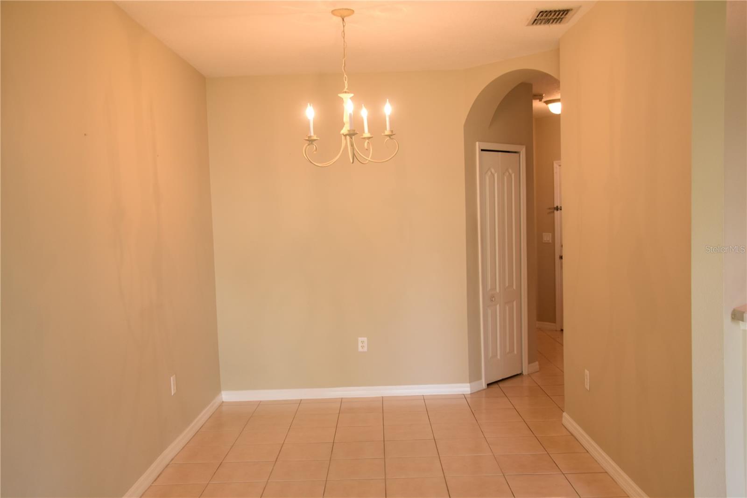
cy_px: 249
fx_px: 685
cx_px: 374
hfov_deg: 57.2
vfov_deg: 40.0
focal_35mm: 33
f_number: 4
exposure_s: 1/60
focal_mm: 22
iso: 500
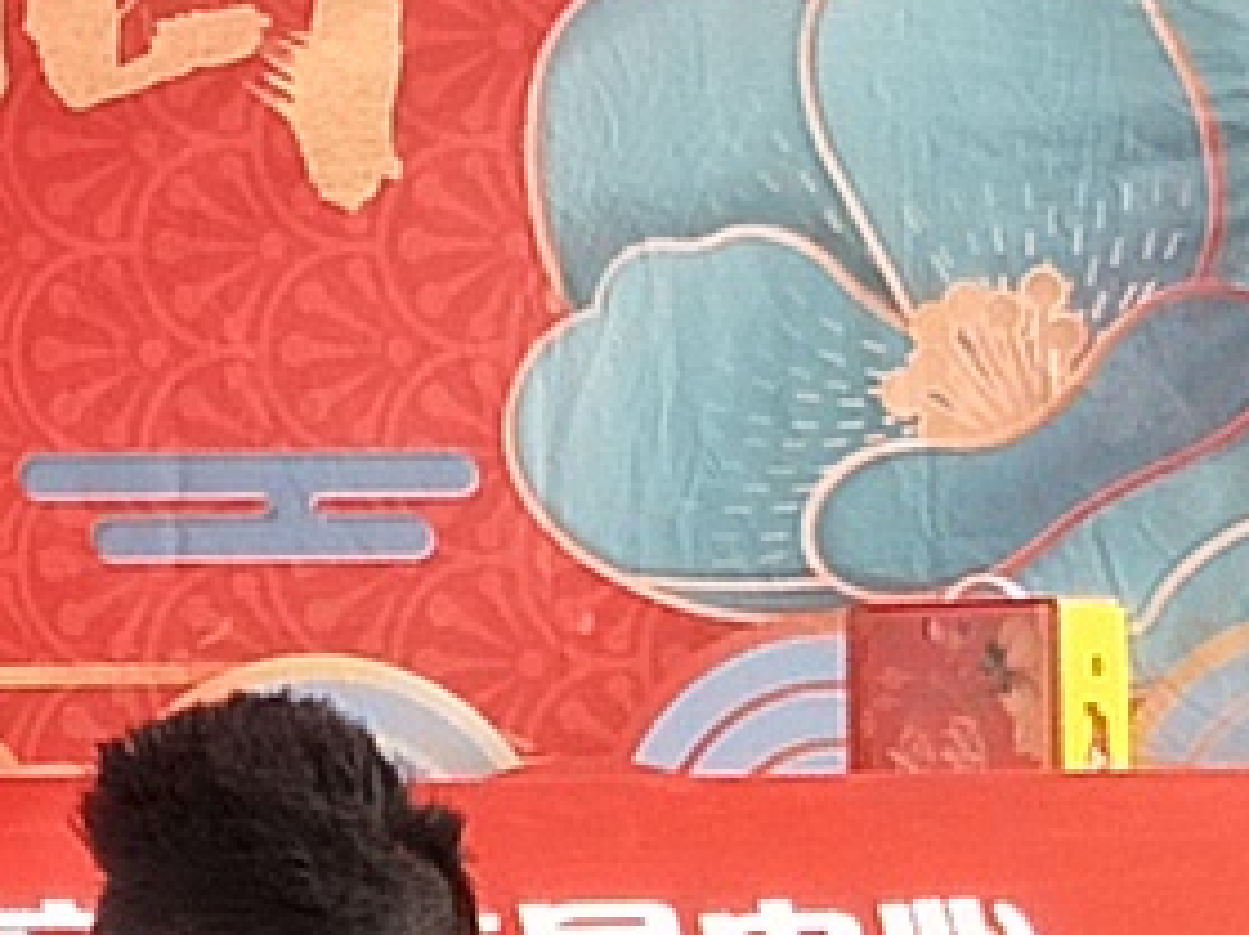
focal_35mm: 110
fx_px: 3967
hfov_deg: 14.6
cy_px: -559
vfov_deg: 12.6
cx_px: -1280
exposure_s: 1/290
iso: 74
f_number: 1.7
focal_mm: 4.1
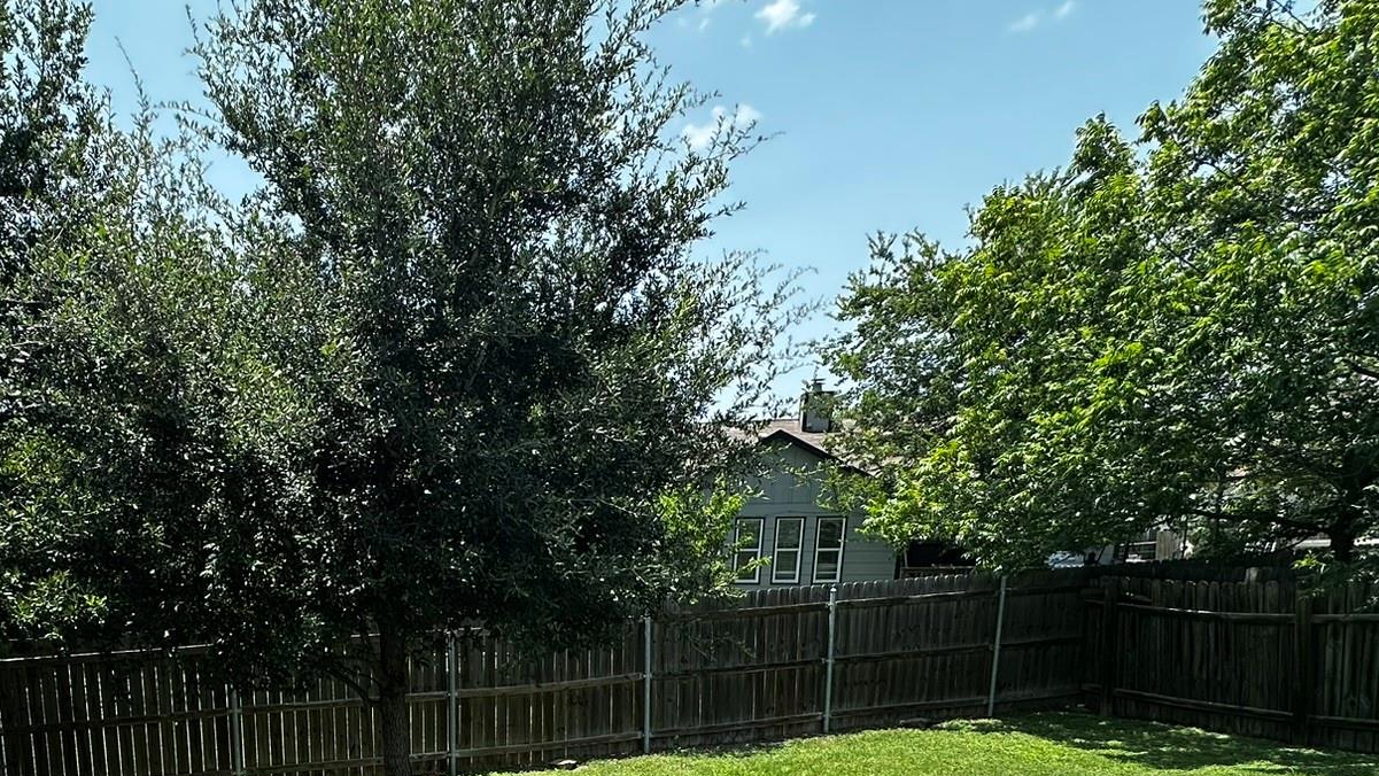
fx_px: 951
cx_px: 387
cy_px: 771
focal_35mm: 26
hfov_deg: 68.4
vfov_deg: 39.3
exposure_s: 1/567
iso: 40
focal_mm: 2.22
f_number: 2.2
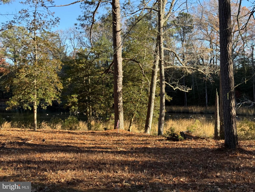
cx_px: 128
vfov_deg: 30.3
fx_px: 354
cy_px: 96
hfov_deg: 39.7
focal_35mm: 48
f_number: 1.78
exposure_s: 1/1100
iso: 80
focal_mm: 6.76
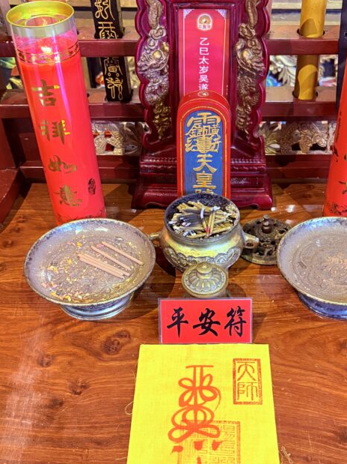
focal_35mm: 43
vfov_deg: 43.6
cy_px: 280
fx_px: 575
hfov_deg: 33.4
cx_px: 215
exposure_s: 1/50
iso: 400
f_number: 1.6
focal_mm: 5.96
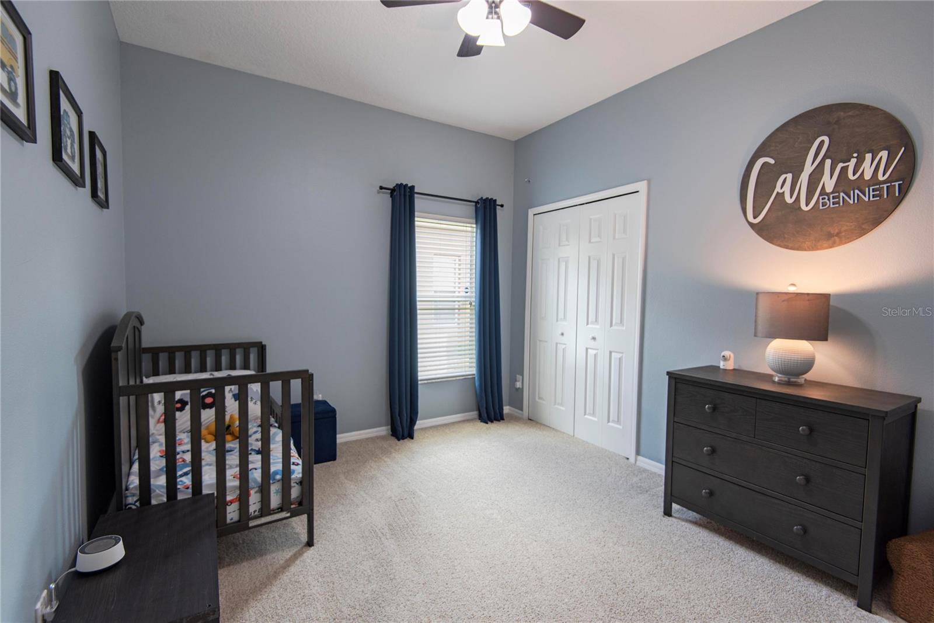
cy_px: 312
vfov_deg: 73.8
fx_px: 415
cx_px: 467
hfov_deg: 96.7
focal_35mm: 16
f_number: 4
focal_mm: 16
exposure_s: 1/25
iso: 100
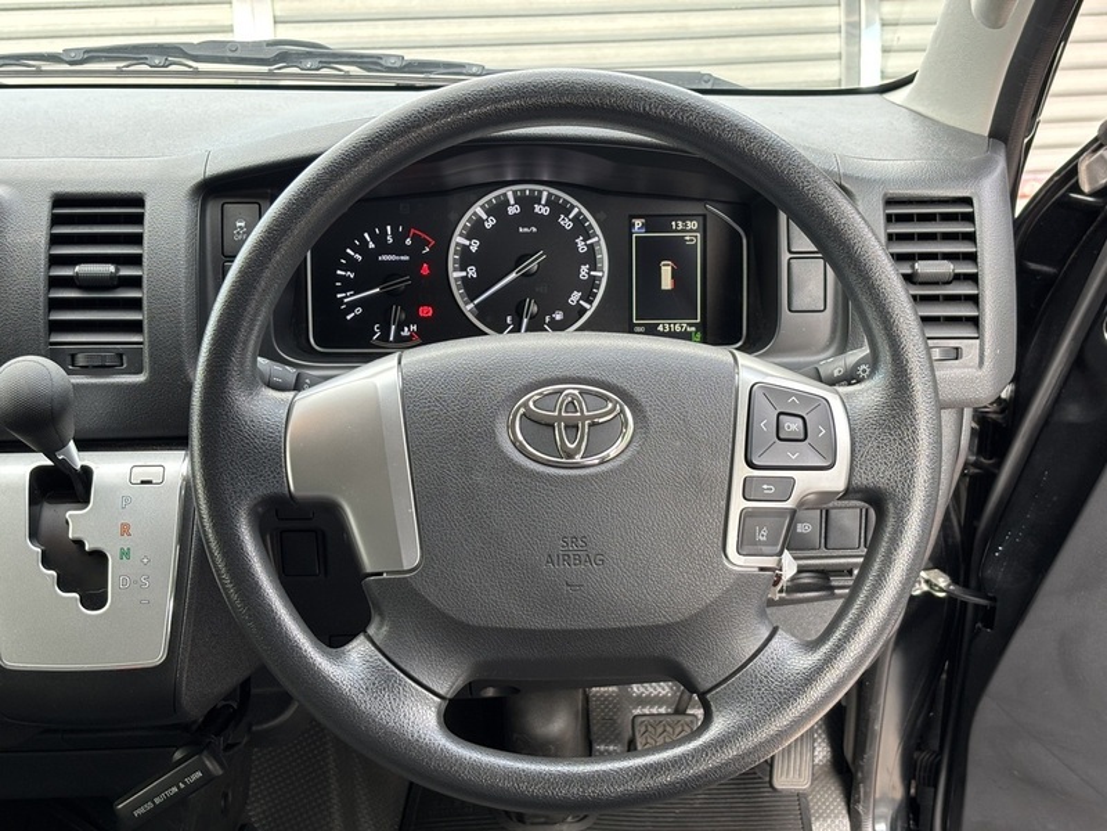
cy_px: 416
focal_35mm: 52
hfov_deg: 36.8
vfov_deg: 28.0
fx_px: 1663
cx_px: 554
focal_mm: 5.96
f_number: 1.6
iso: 50
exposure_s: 1/79
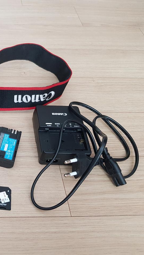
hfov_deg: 28.1
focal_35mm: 38
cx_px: -18
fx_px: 258
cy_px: 128
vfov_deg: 52.8
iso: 160
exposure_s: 1/40
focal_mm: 4.3
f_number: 1.7
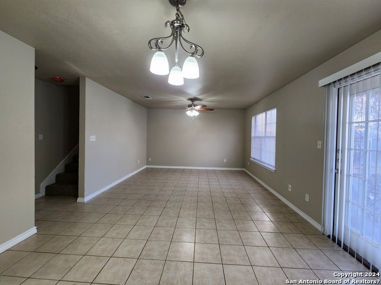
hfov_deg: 106.2
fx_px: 143
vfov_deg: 89.9
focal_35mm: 13
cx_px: 190
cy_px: 142
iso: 250
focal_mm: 2.2
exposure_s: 1/60
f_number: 2.2
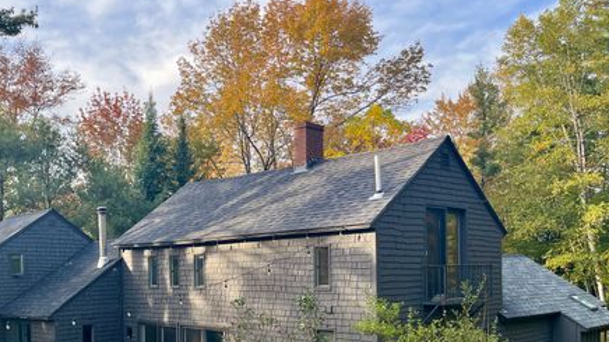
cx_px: 211
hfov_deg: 50.8
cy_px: 275
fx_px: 630
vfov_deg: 29.7
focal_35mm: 39
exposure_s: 1/515
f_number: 1.6
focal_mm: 5.1
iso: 50
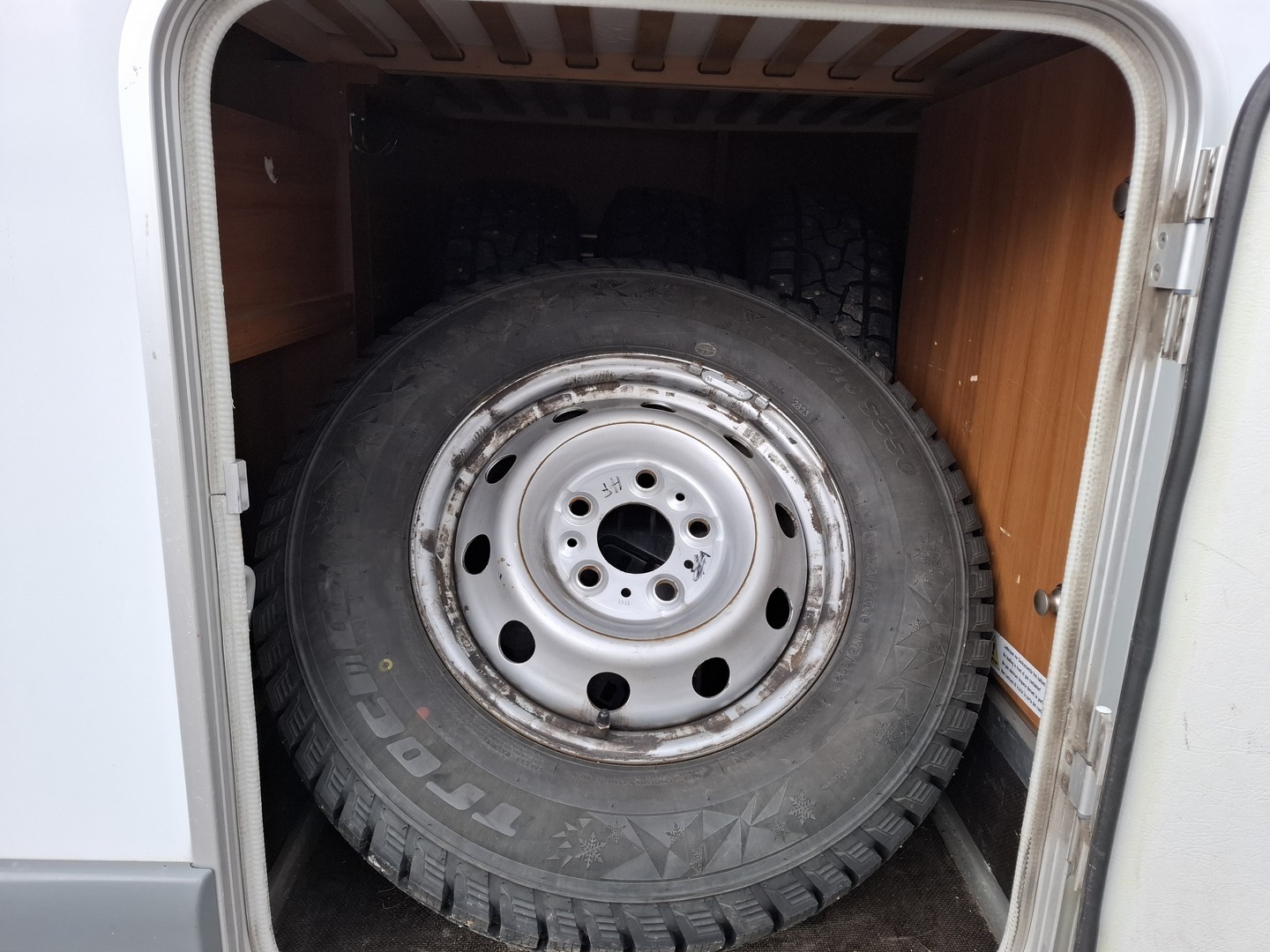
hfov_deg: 73.9
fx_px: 844
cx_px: 635
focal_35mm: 23
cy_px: 476
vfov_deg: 58.9
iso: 64
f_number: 1.8
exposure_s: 1/100
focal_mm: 5.54
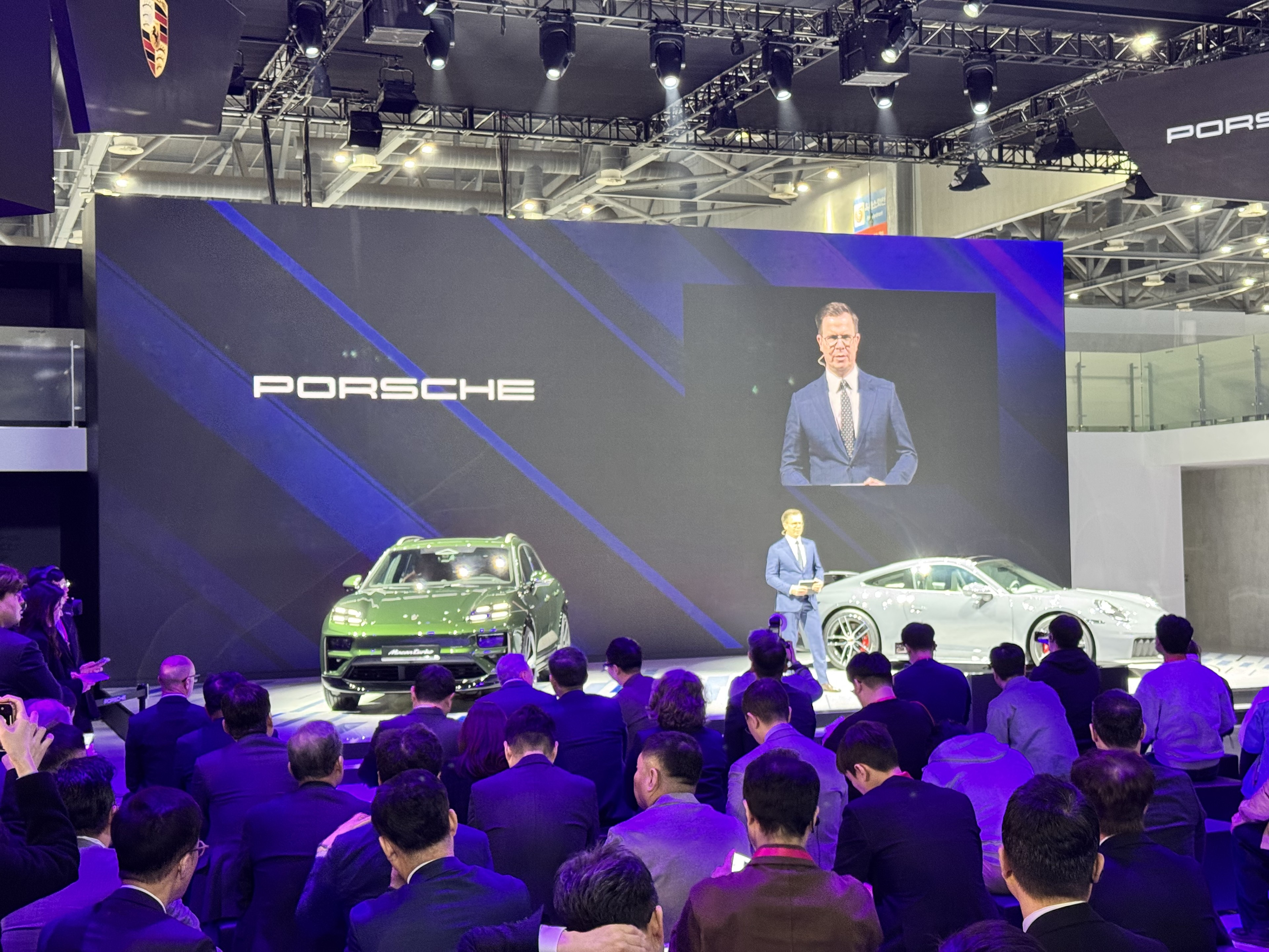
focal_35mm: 48
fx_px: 1760
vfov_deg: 30.3
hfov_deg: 39.7
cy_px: 476
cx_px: 634
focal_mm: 6.76
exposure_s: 1/37
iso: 250
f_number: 1.78
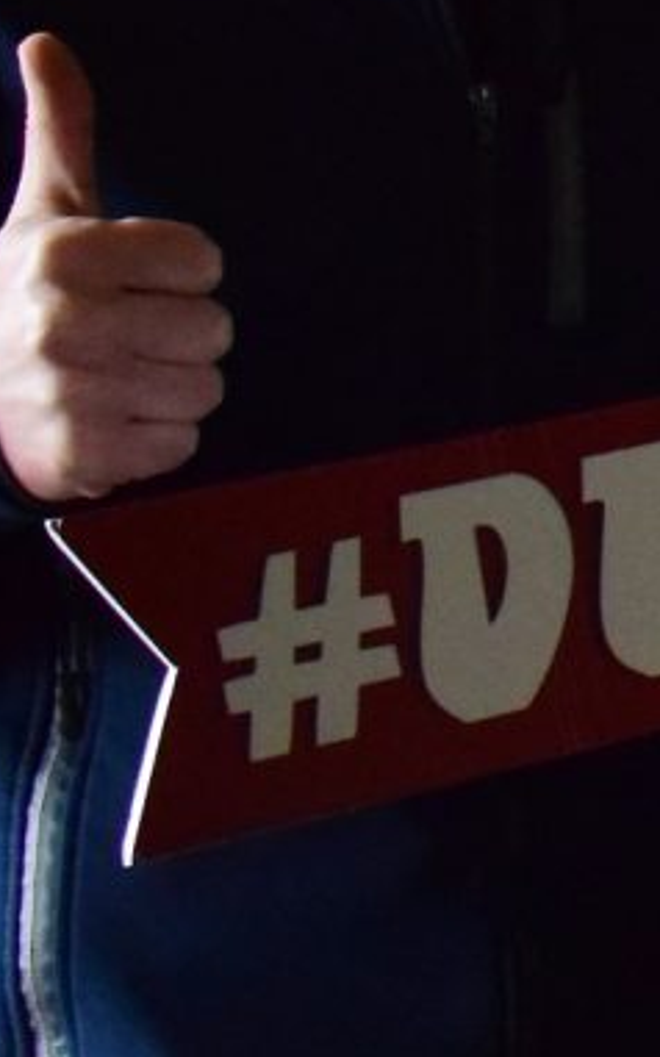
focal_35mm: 148
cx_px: 2263
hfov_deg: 7.4
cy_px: 118
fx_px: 4261
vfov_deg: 14.0
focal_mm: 18
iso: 4000
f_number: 3.5
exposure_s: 1/400
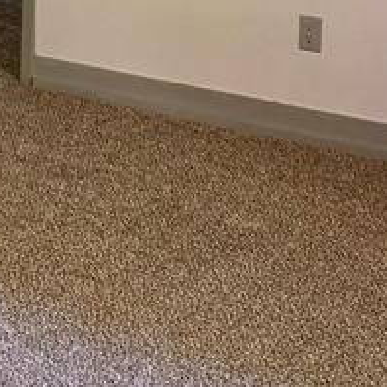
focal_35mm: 110
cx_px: -214
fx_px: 1391
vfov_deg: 14.6
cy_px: -208
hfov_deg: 14.6
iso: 200
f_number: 1.78
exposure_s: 1/60
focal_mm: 6.76
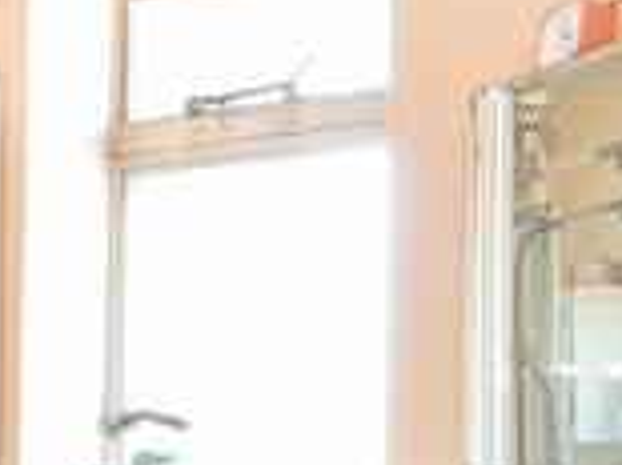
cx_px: -291
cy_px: 531
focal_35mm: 69
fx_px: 1239
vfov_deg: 20.2
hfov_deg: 23.2
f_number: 8
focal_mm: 17
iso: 80
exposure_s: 2
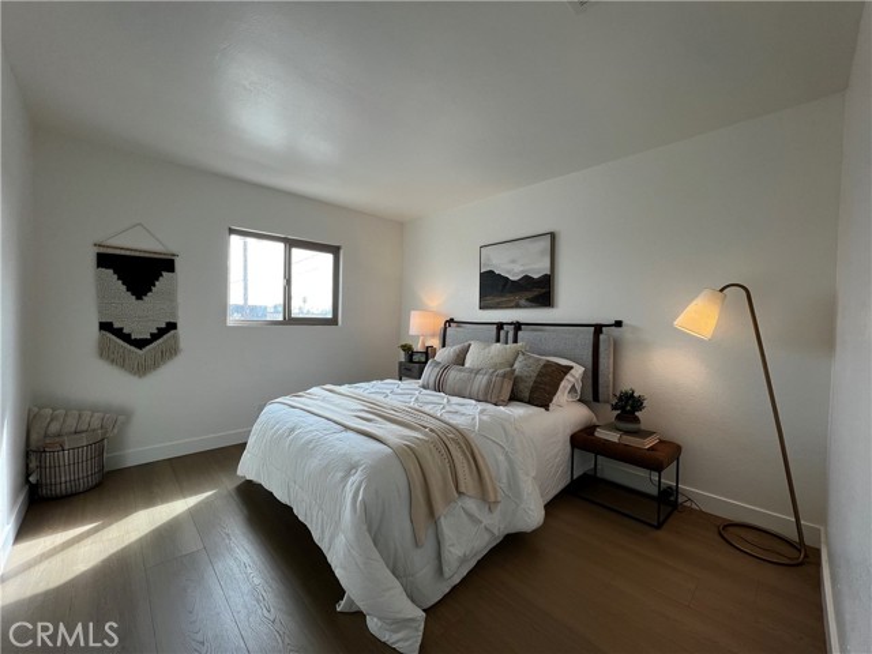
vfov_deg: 89.9
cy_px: 327
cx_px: 436
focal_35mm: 13
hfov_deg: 106.2
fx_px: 327
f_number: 1.8
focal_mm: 1.57
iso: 40
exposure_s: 1/120
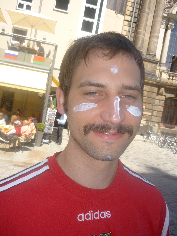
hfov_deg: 42.9
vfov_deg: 55.4
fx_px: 225
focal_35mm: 33
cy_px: 118
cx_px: 88
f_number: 2.8
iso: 100
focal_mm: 5.5
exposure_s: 1/800
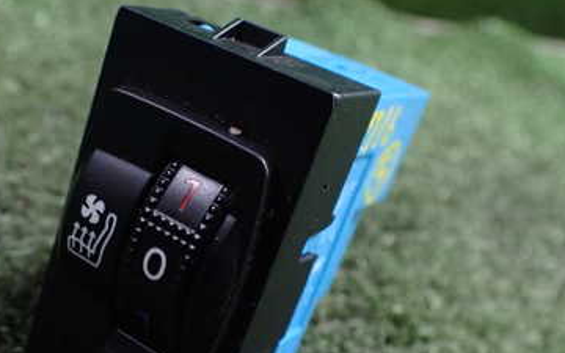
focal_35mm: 53
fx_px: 816
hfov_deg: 37.6
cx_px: 174
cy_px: 235
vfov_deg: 24.3
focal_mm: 5.4
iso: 800
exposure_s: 1/50
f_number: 2.3
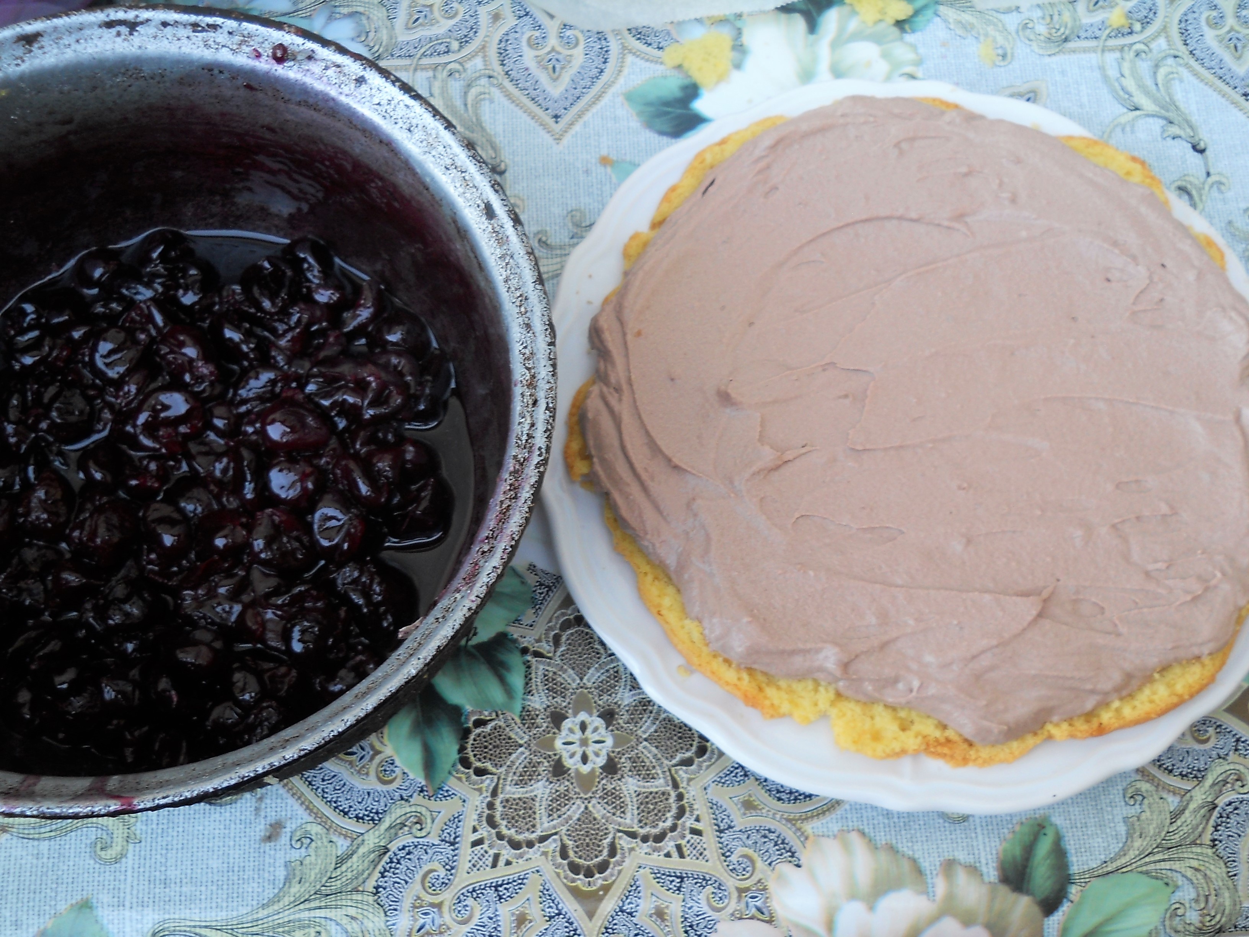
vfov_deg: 35.1
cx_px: 624
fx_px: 1479
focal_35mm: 41
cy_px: 468
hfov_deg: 45.8
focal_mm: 6.72
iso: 100
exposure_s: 1/30
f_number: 3.1
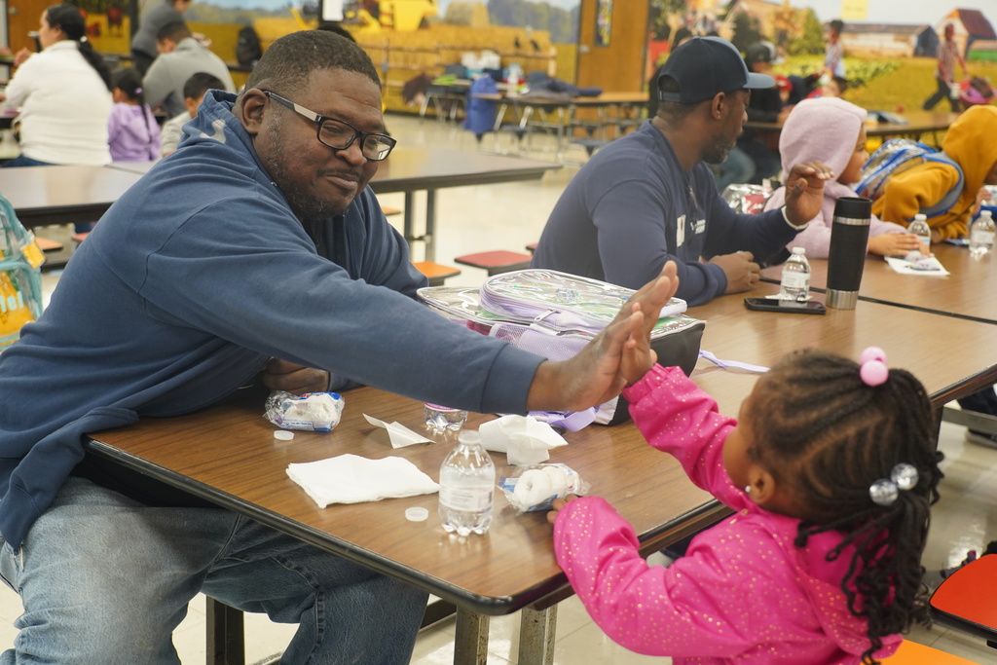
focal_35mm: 41
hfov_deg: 47.4
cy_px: 332
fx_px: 1136
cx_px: 498
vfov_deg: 32.6
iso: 2000
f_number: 4
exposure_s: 1/160
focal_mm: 41
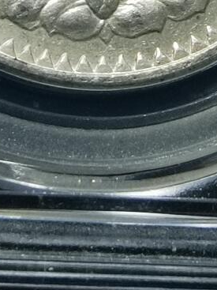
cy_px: -250
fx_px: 2626
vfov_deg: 6.2
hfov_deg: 4.7
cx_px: 67
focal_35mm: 314
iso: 80
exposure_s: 1/100
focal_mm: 6.67
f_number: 1.9
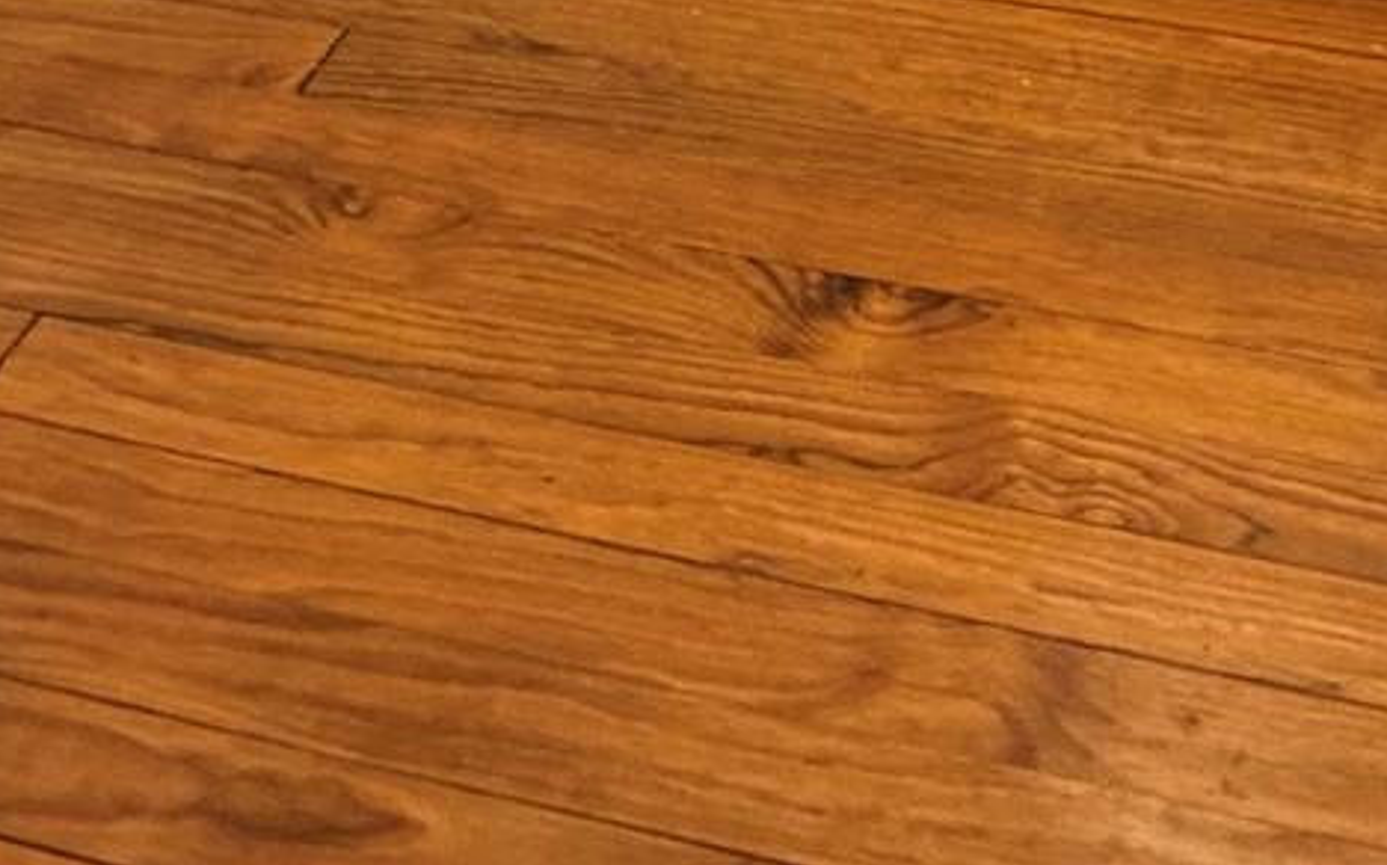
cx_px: 1014
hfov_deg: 31.1
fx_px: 2456
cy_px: -1170
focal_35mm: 65
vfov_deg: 14.2
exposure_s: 1/60
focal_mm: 2.22
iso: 250
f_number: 2.2
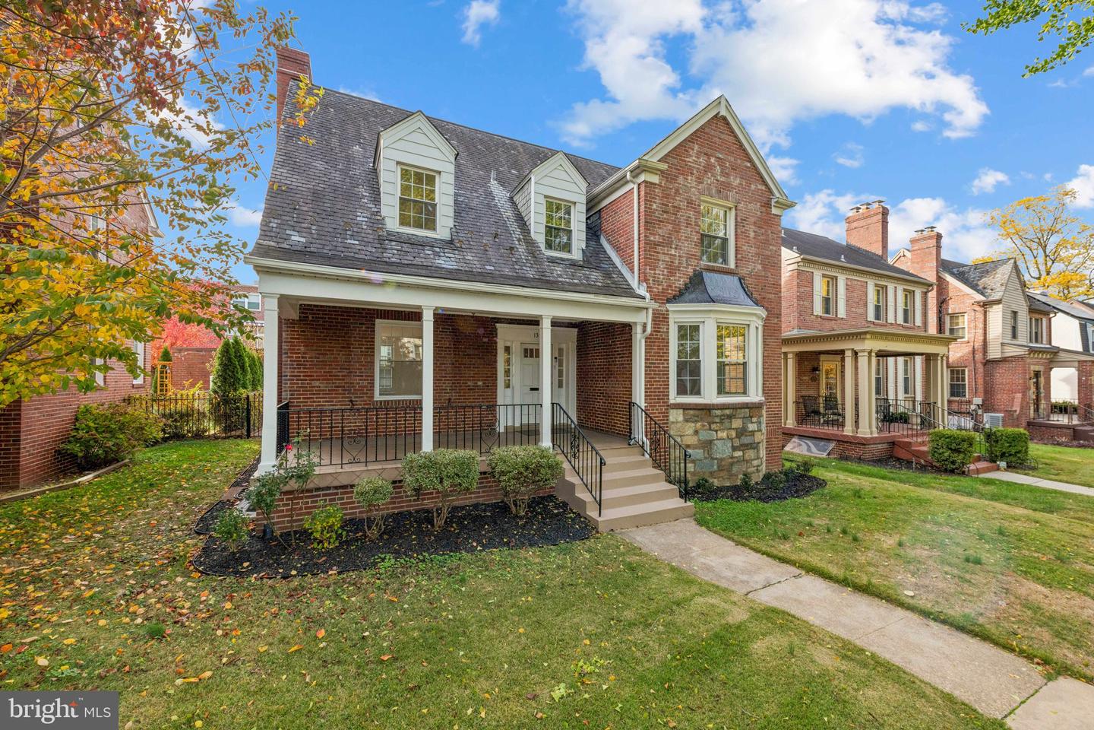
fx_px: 425
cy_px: 365
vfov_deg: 81.2
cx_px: 547
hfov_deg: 104.3
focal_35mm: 14
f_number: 9
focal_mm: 14
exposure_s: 1/200
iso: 250
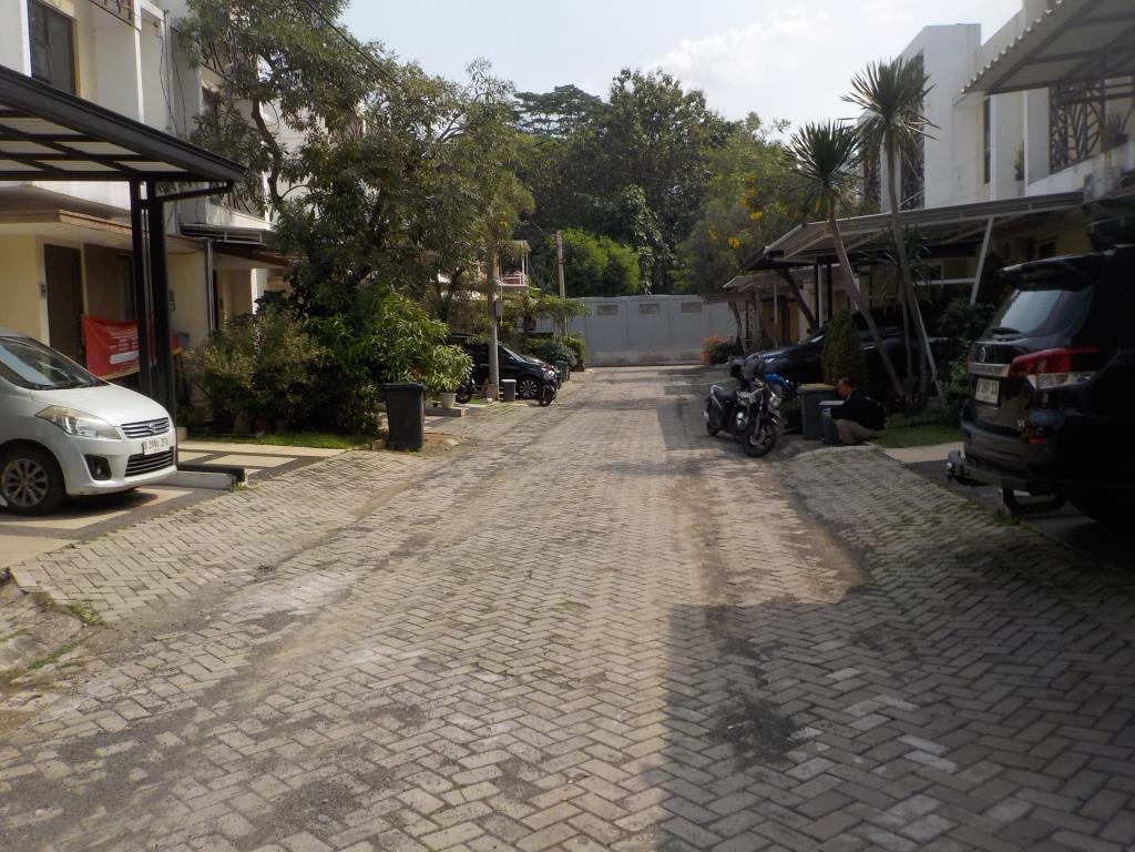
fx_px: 984
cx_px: 568
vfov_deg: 46.8
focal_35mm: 30
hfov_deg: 60.0
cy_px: 426
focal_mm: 4.1
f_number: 3.3
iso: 125
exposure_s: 1/1250
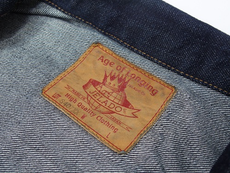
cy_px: 86
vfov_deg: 31.5
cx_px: 115
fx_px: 306
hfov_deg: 41.2
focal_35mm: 46
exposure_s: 1/50
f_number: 2.8
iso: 200
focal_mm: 9.8
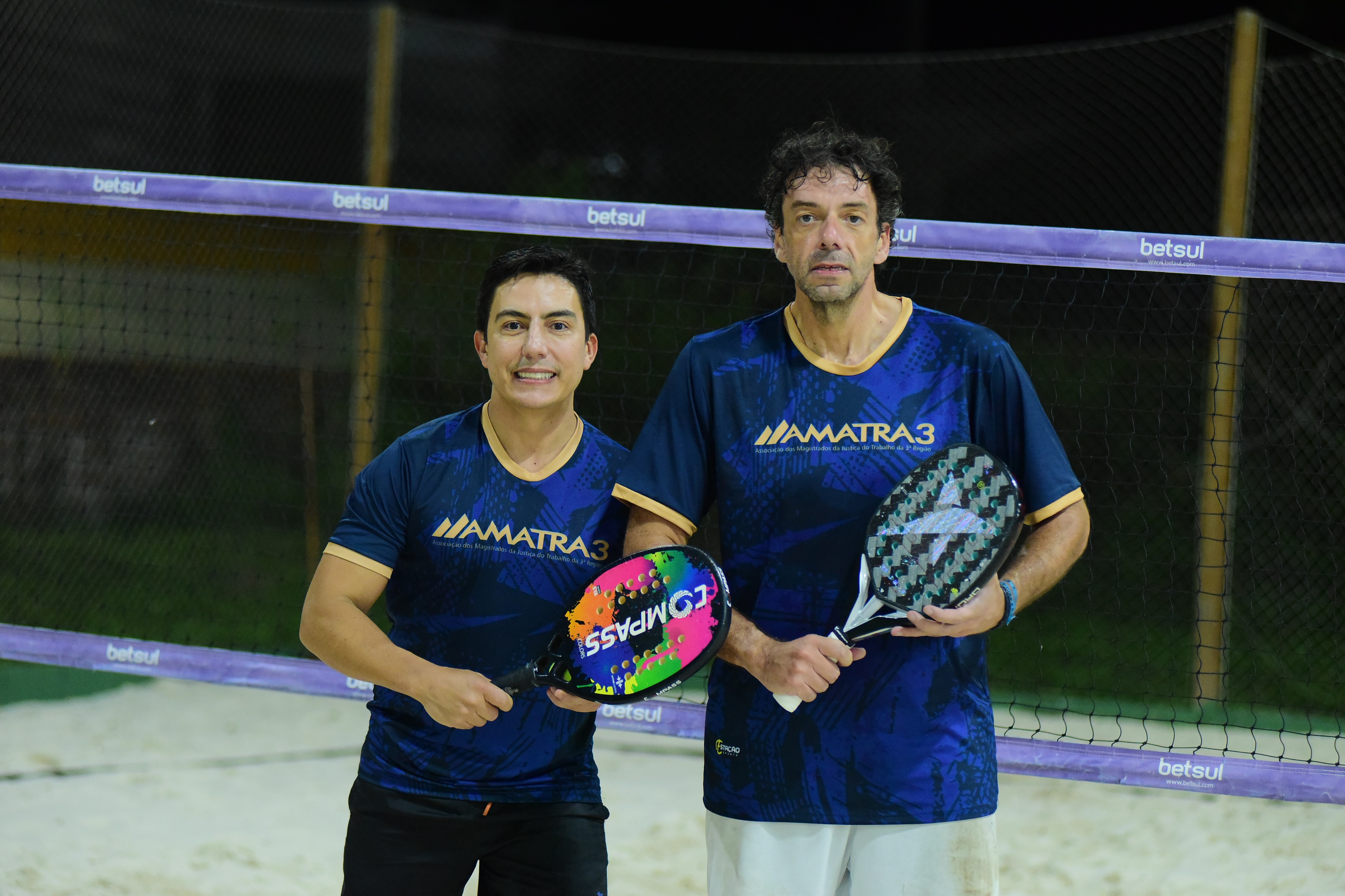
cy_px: 448
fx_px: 4184
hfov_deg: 18.3
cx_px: 672
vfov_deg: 12.2
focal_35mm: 112
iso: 4000
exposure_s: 1/500
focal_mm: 112
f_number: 2.8
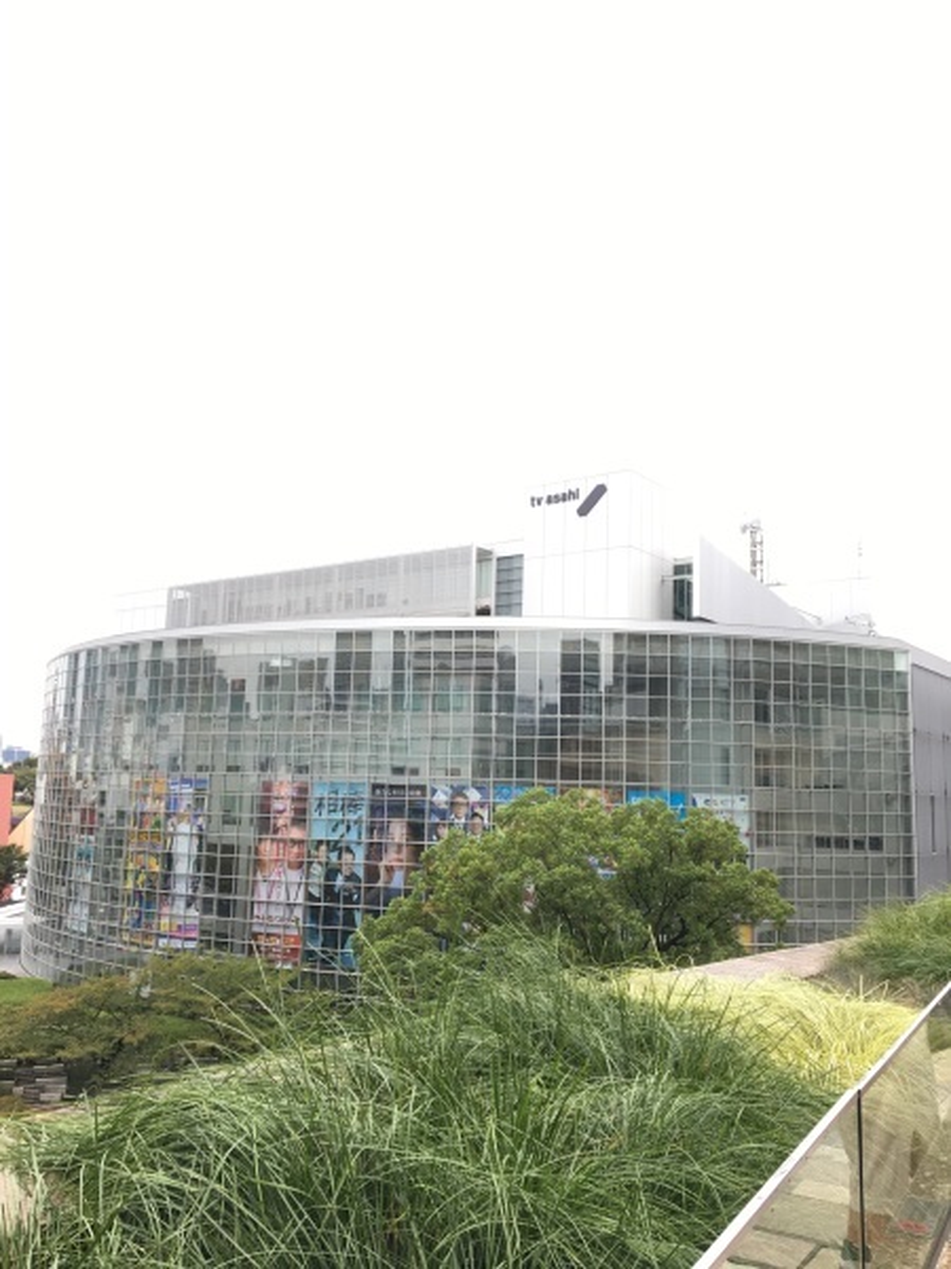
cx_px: 476
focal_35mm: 29
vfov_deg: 61.7
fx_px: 1062
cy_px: 634
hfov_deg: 48.2
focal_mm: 4.15
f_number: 2.2
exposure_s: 1/120
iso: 25
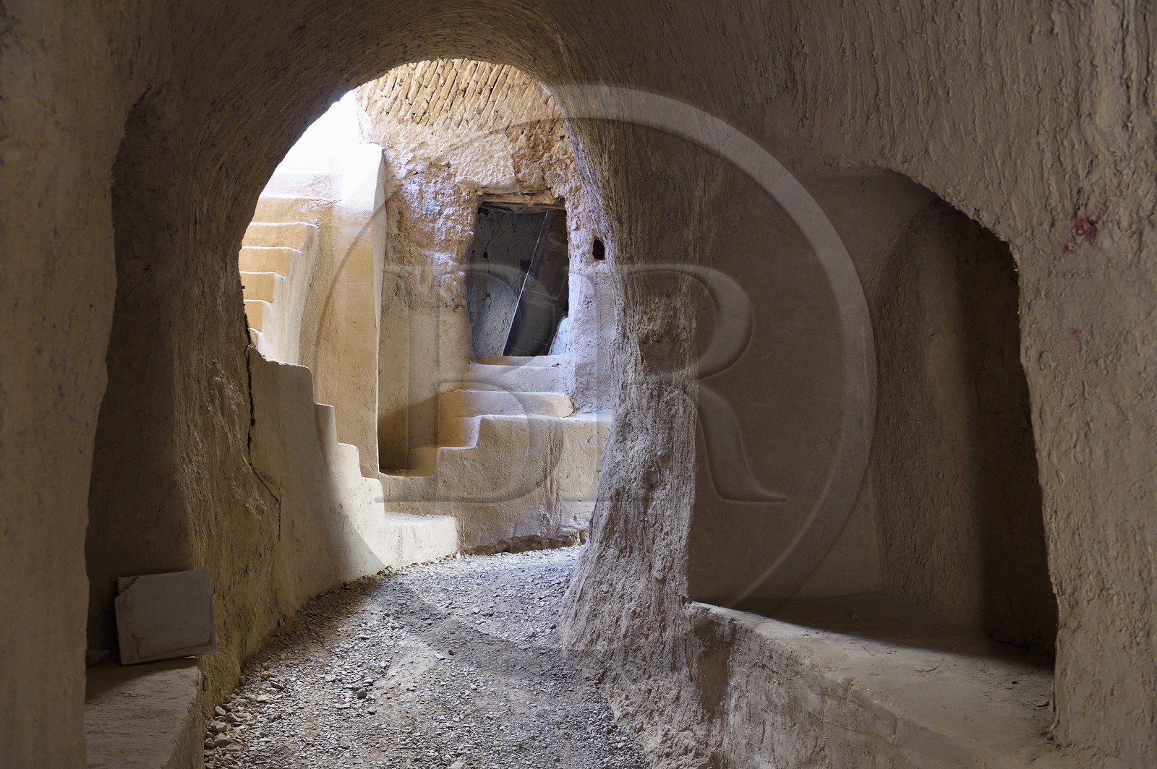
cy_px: 384
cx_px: 578
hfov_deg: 55.8
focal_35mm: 34
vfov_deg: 38.8
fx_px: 1092
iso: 1600
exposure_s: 1/6
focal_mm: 34
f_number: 5.6
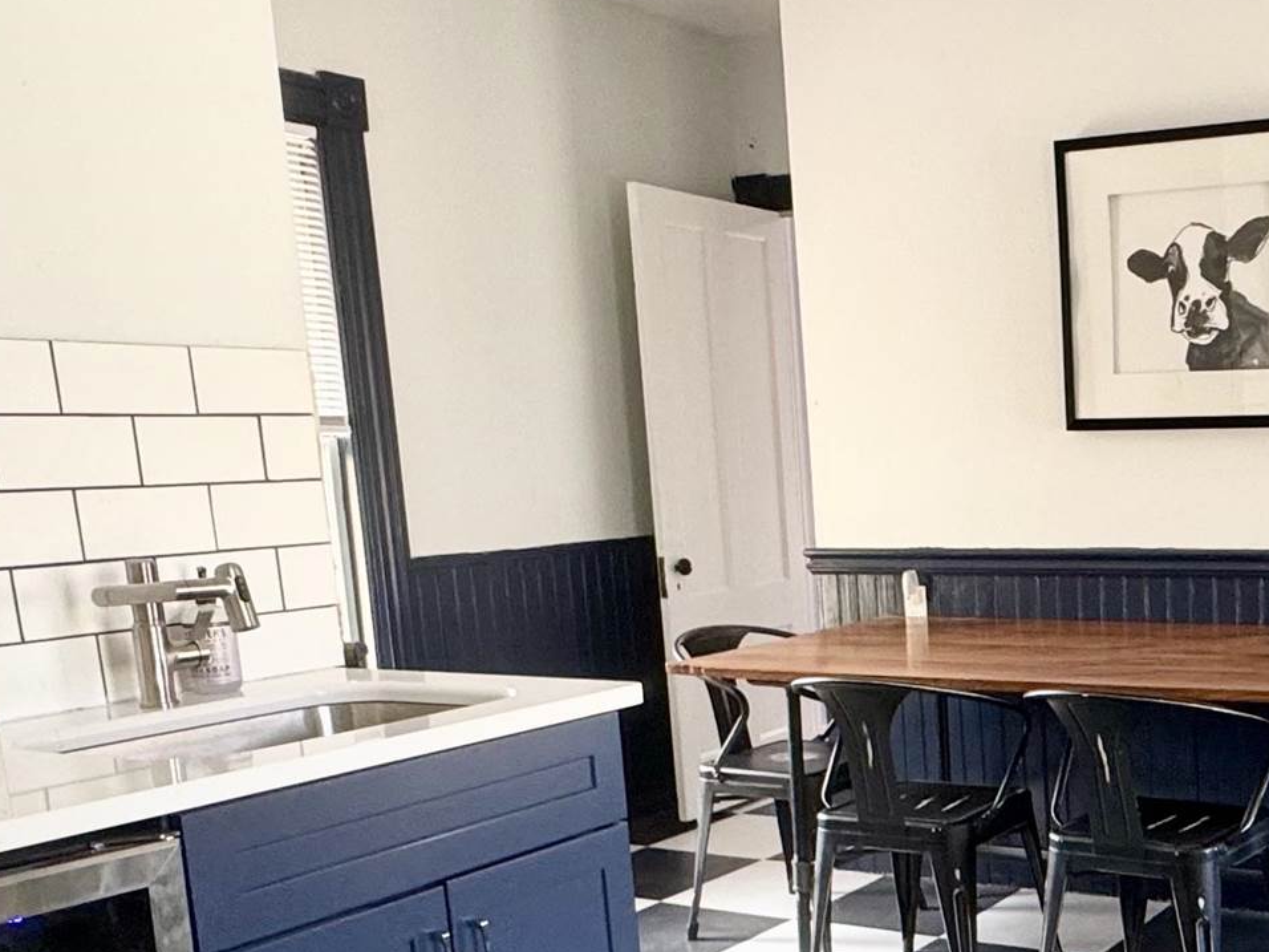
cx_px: 1154
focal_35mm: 45
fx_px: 1650
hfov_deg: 39.0
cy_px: 745
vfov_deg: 31.4
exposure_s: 1/99
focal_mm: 2.22
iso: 160
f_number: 2.2
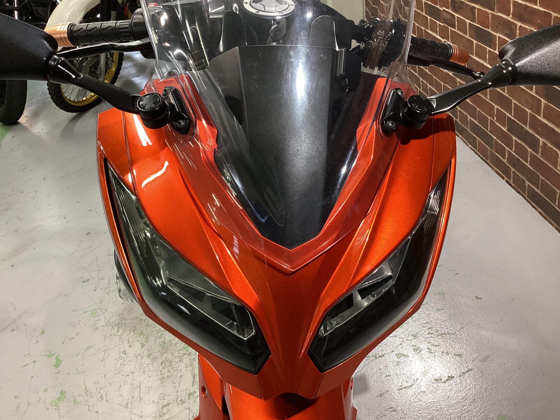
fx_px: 502
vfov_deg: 45.4
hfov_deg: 58.4
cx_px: 280
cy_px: 210
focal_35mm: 31
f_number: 2.4
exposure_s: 1/60
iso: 125
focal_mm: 3.3
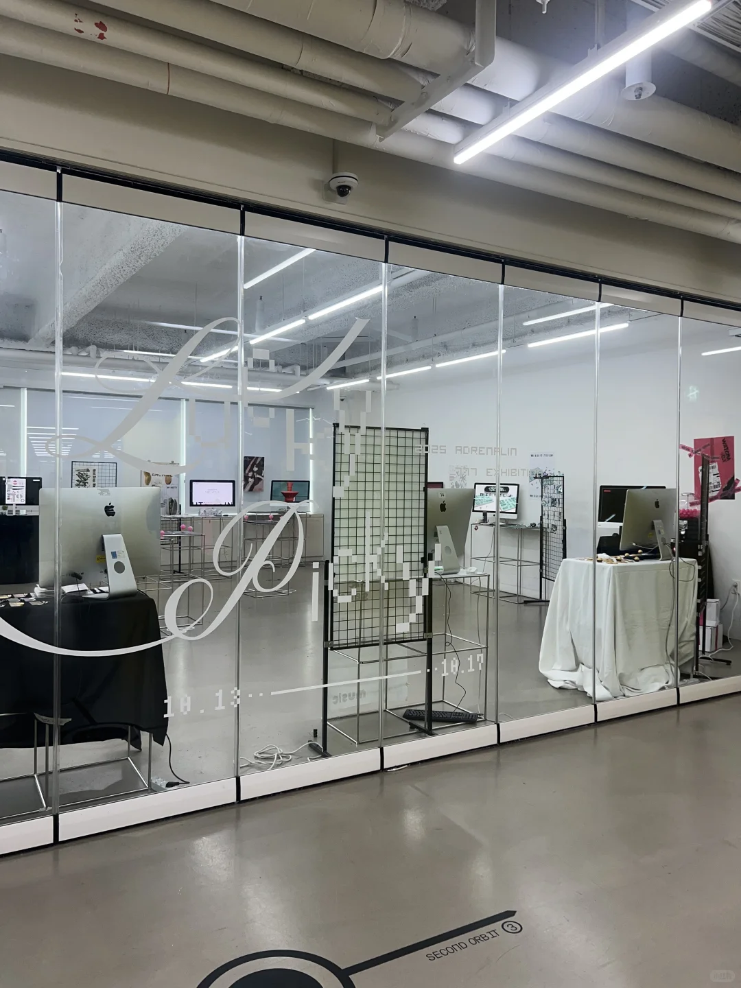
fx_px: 742
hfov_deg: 53.1
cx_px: 370
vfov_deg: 67.3
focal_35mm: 26
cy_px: 494
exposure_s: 1/120
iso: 50
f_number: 1.5
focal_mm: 5.7
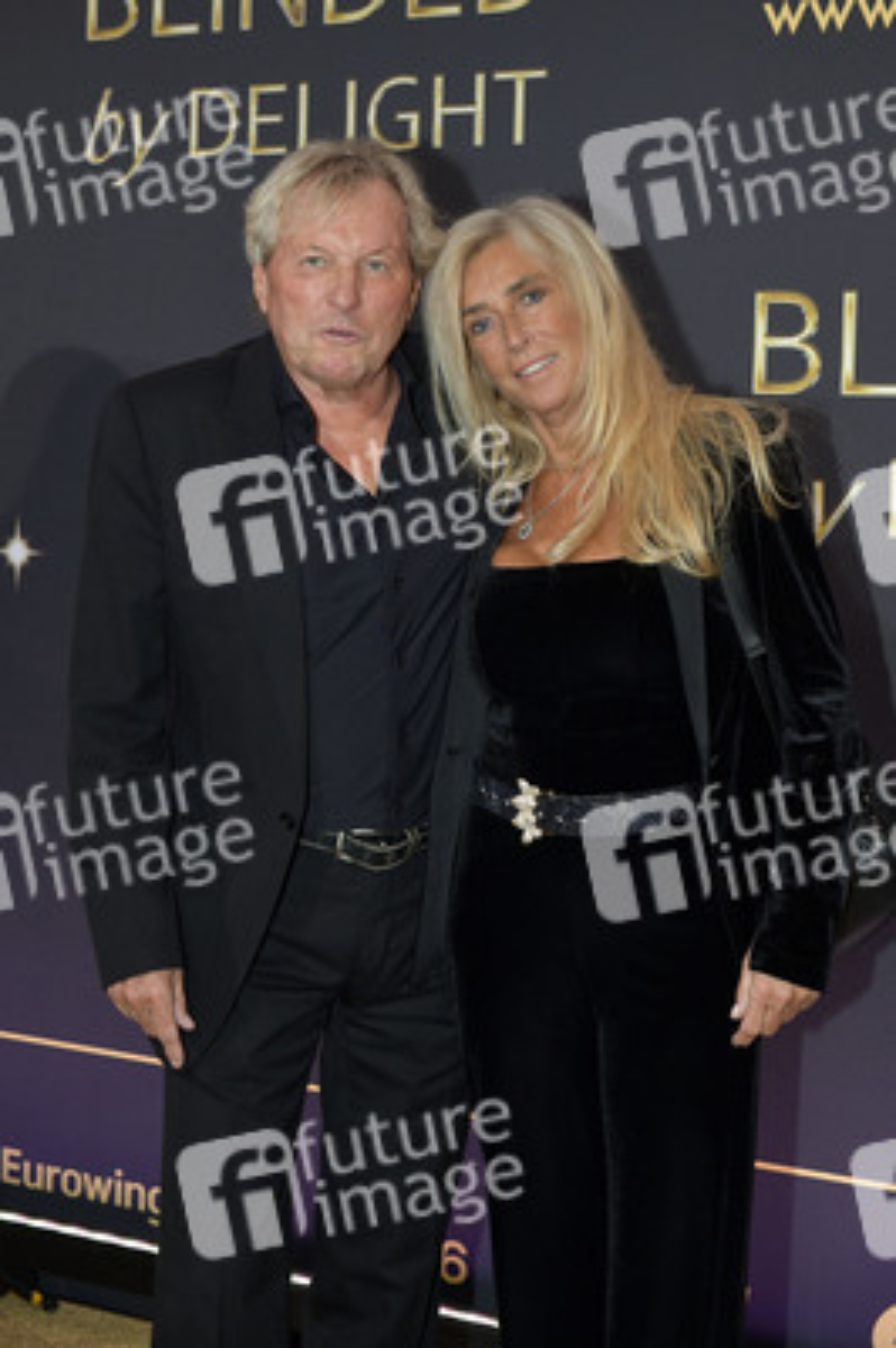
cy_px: 674
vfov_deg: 34.5
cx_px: 448
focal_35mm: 58
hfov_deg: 23.3
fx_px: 2169
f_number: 6.3
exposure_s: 1/250
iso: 1250
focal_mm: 58
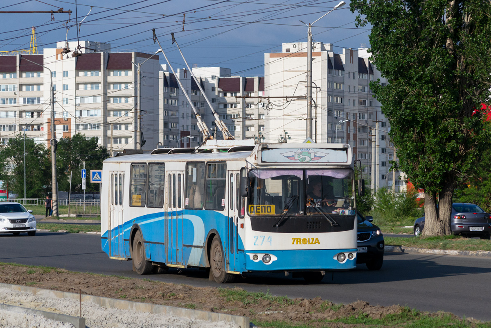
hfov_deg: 14.9
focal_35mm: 138
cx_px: 246
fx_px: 1882
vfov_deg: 9.9
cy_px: 164
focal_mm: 92
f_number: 7.1
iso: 400
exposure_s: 1/2000
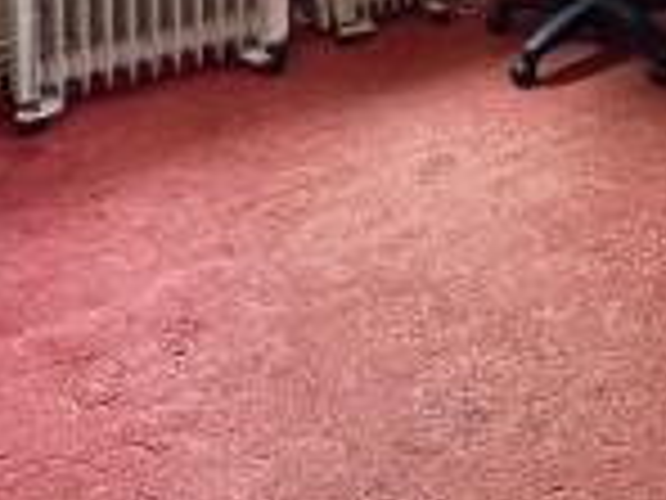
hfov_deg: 31.3
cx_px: 718
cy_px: -331
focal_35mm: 55
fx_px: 1058
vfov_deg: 20.8
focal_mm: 2.22
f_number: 2.2
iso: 320
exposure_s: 1/121
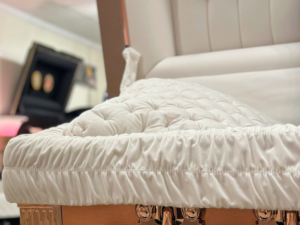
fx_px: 737
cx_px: 40
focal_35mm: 85
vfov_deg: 17.3
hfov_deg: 22.5
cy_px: 154
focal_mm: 6.86
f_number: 1.78
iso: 100
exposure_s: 1/120
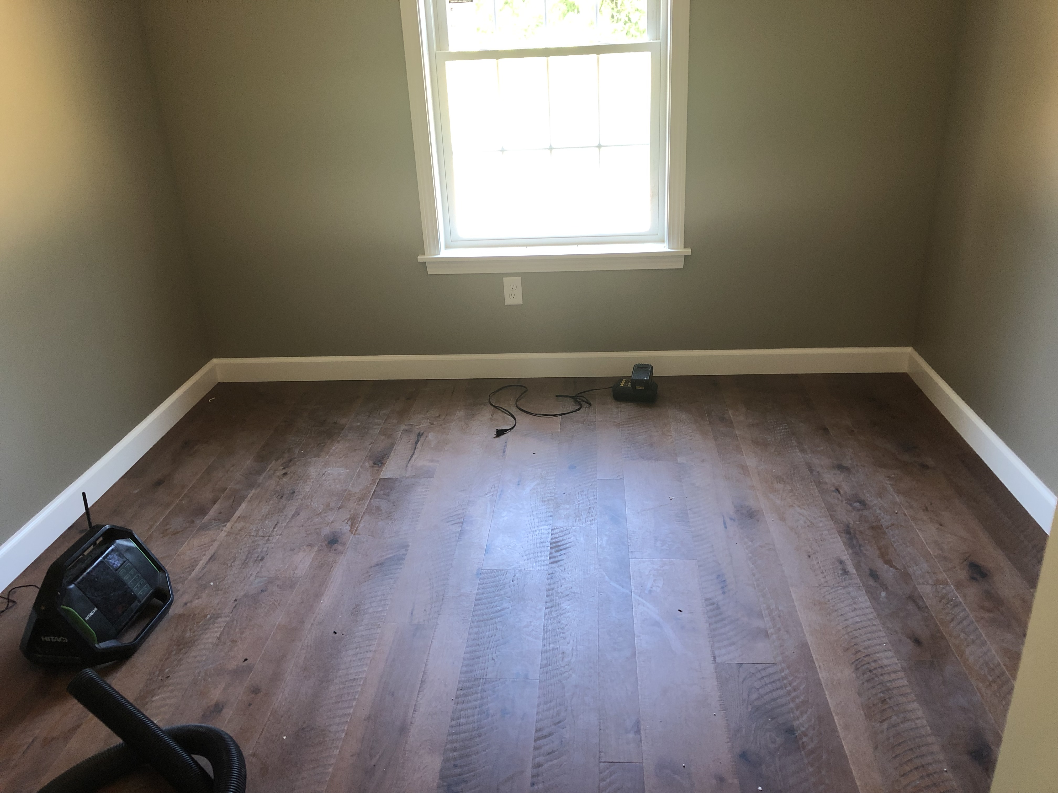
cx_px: 529
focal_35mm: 28
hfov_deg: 63.4
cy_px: 396
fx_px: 856
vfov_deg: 49.7
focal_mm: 3.99
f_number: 1.8
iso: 40
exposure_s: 1/20
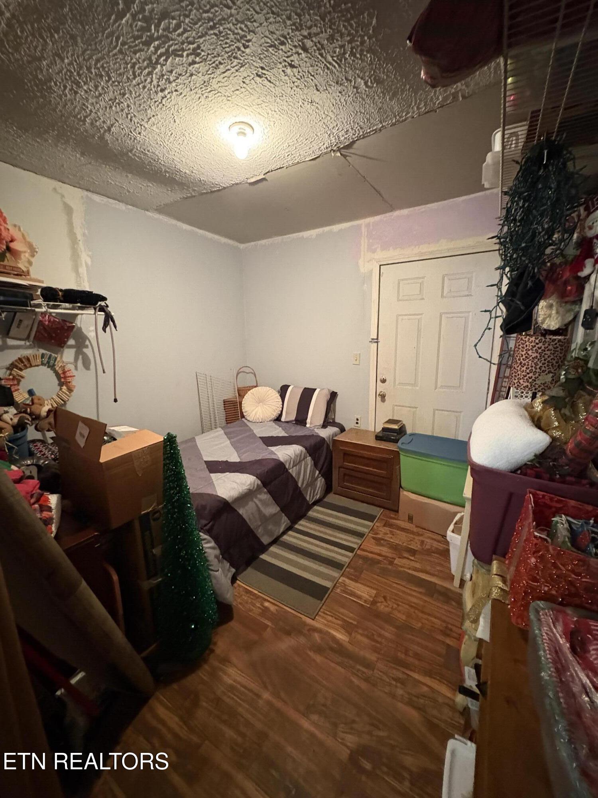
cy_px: 399
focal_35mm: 14
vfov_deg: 102.1
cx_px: 299
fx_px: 322
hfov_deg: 85.7
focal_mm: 2.22
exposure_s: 1/30
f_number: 2.2
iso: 1000
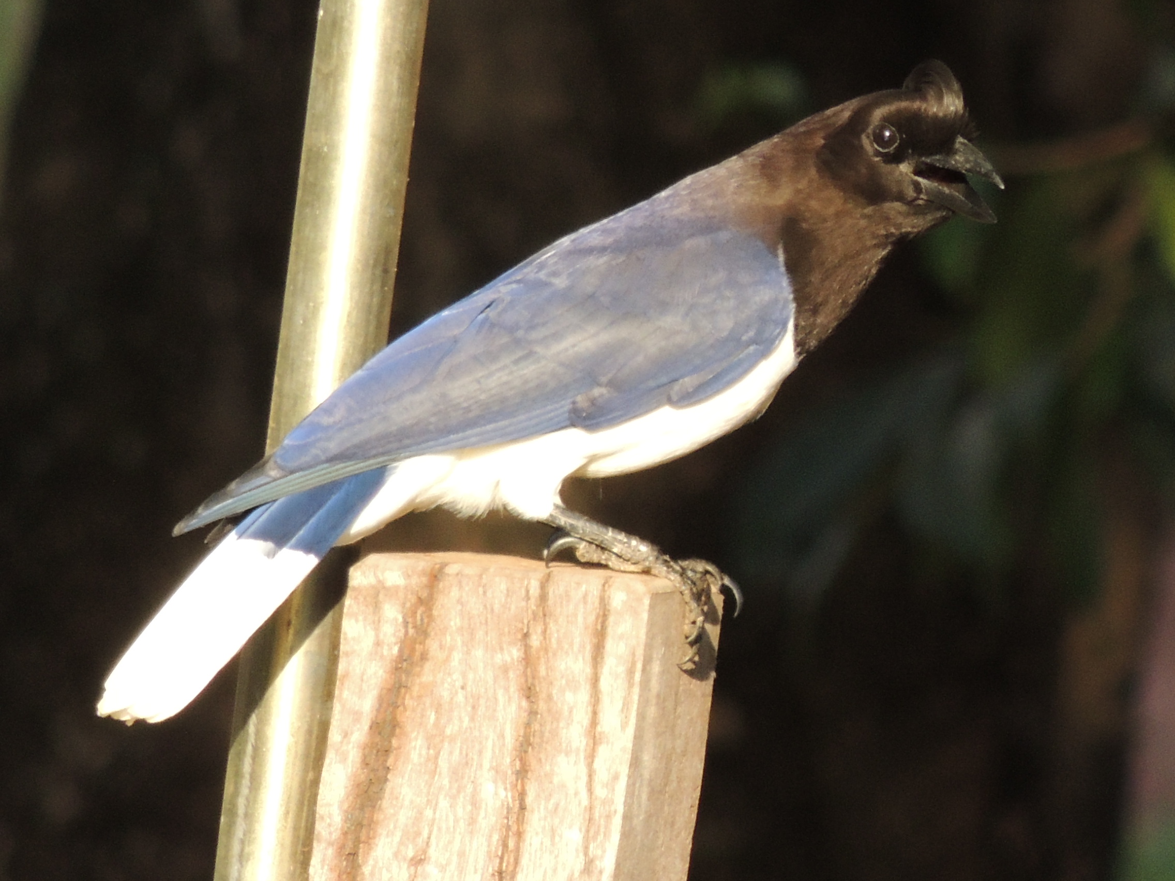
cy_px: 440
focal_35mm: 1000
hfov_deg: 2.0
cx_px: 588
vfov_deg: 1.5
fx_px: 33944
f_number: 5.9
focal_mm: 180
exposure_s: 1/320
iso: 400
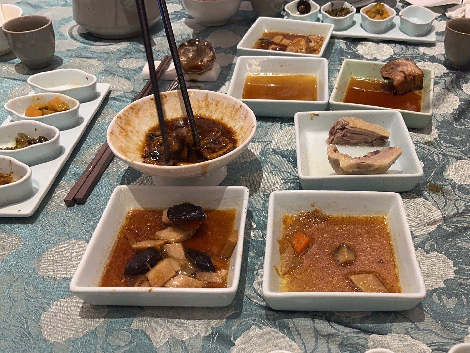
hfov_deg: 32.7
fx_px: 801
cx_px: 235
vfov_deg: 24.8
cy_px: 176
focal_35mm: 59
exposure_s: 1/50
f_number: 1.6
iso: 64
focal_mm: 5.1
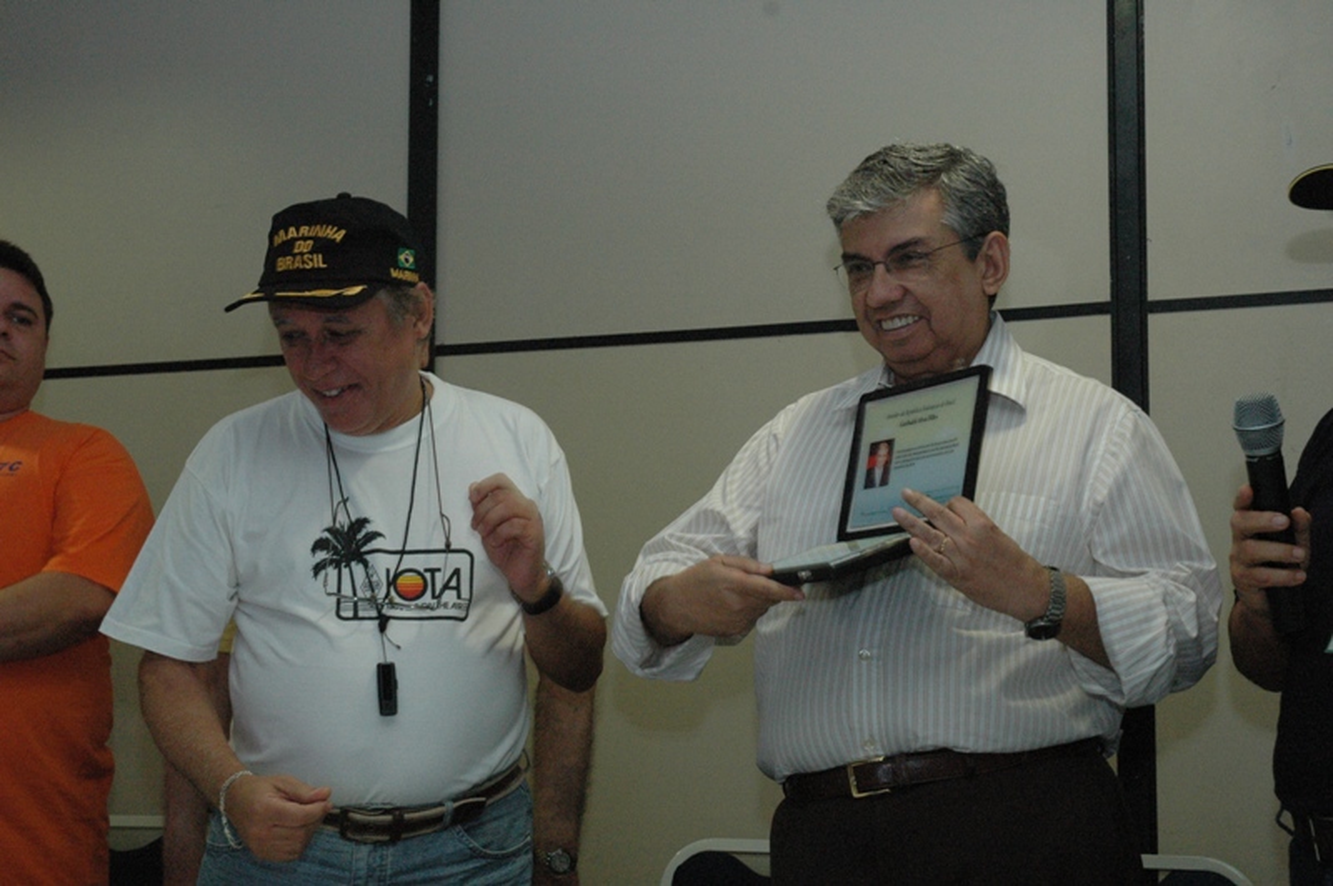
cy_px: 443
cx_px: 666
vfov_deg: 23.7
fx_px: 2109
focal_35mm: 57
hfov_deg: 35.1
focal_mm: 38
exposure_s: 1/60
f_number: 7.1
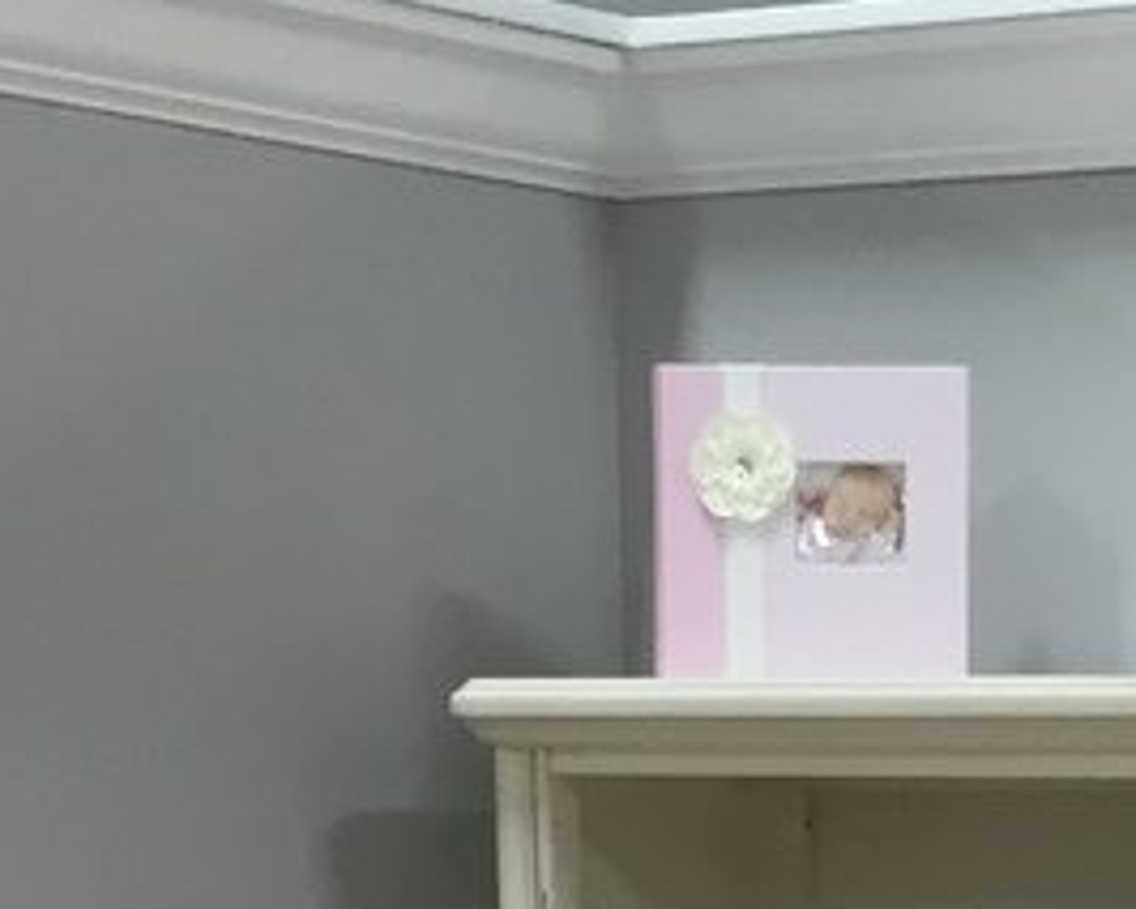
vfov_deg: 9.6
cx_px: 1307
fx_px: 5011
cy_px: 1929
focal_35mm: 149
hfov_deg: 12.7
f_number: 2.2
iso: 40
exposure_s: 1/40
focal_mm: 4.15
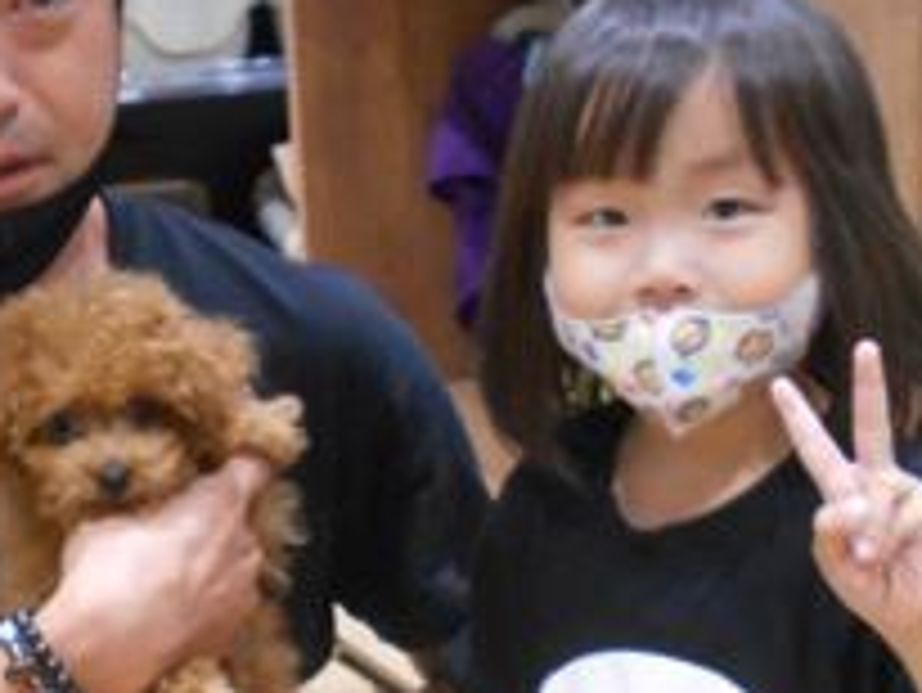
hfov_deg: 25.5
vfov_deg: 19.2
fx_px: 2025
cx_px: 288
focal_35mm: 76
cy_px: 540
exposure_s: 1/20
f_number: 3.2
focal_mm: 4.6
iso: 400
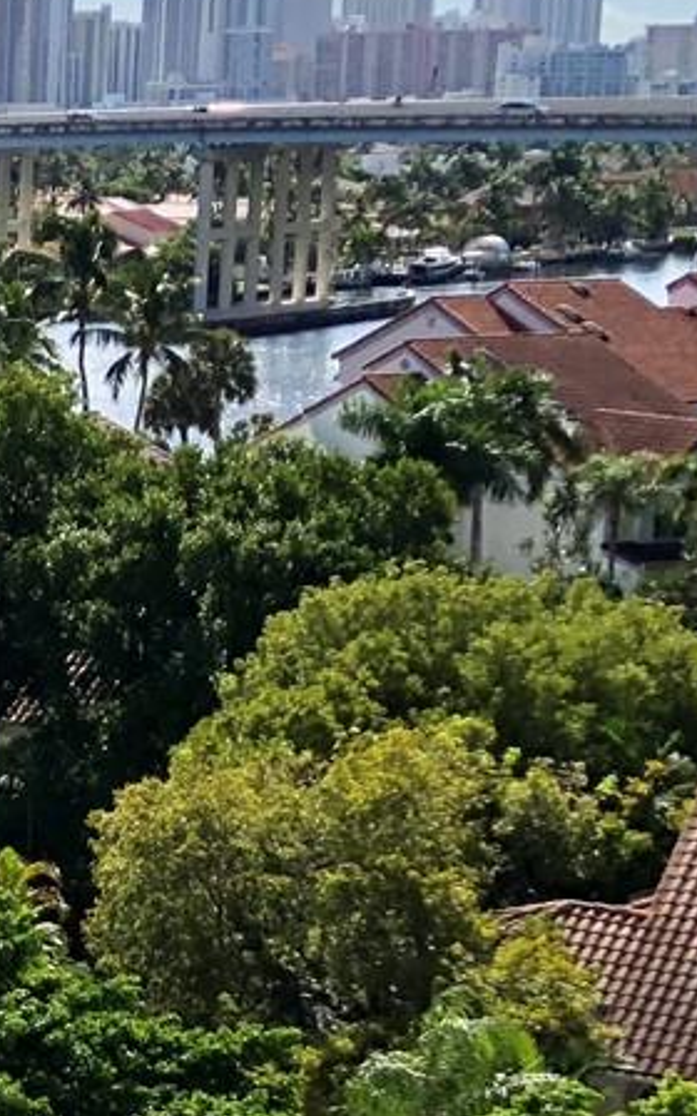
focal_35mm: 106
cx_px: -1108
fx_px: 3222
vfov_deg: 19.6
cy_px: 700
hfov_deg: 10.3
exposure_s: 1/2404
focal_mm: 3.99
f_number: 1.8
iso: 20
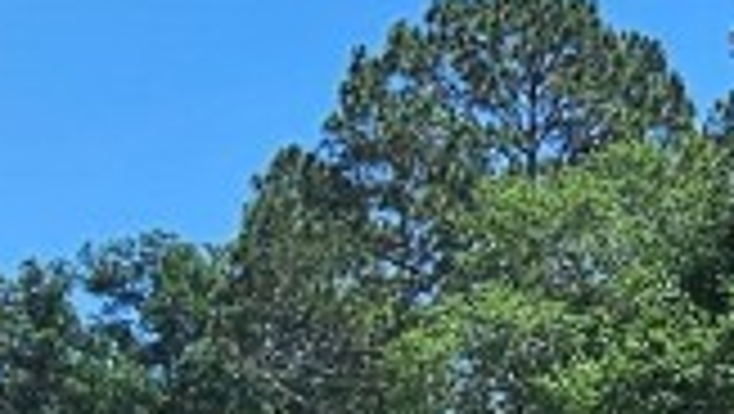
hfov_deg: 20.0
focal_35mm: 89
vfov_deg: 12.8
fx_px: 1734
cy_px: 639
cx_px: 1157
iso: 50
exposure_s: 1/2371
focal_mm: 2.2
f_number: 2.2
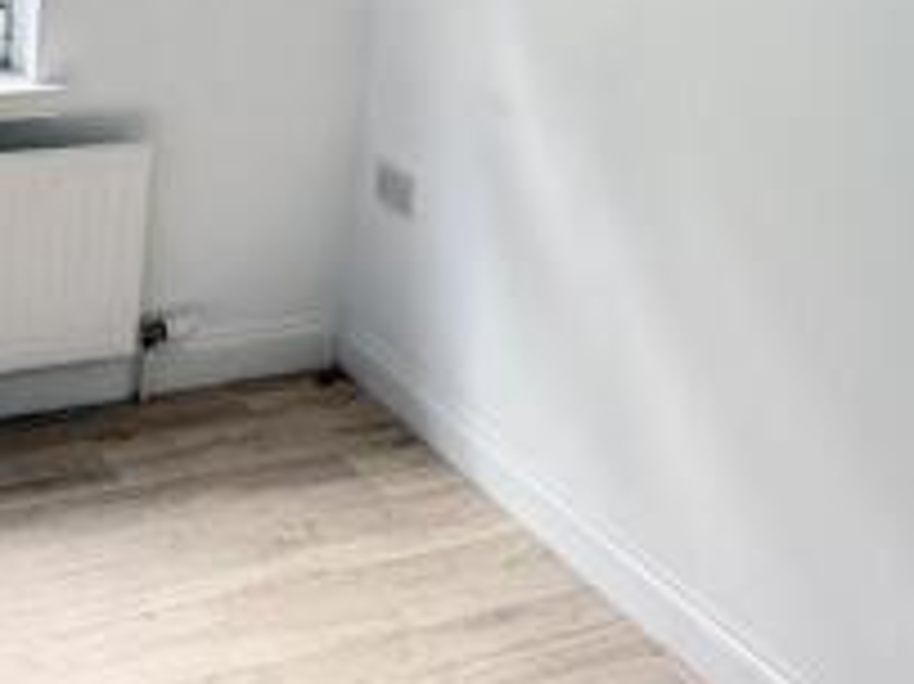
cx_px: 299
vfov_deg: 20.4
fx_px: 1821
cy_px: -52
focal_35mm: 69
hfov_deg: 28.0
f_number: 1.78
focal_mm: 6.76
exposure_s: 1/117
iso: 200
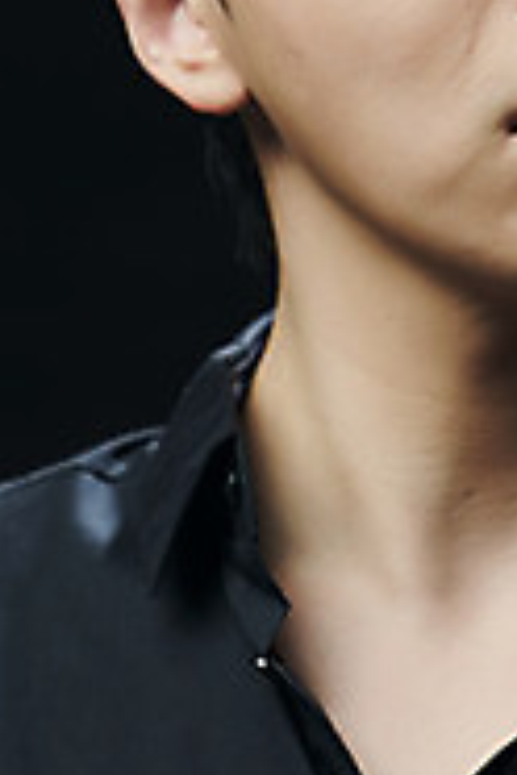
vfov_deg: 4.1
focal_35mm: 499
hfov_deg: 2.8
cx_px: 440
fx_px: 10748
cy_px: 154
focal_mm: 155
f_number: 4
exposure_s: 1/125
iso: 64
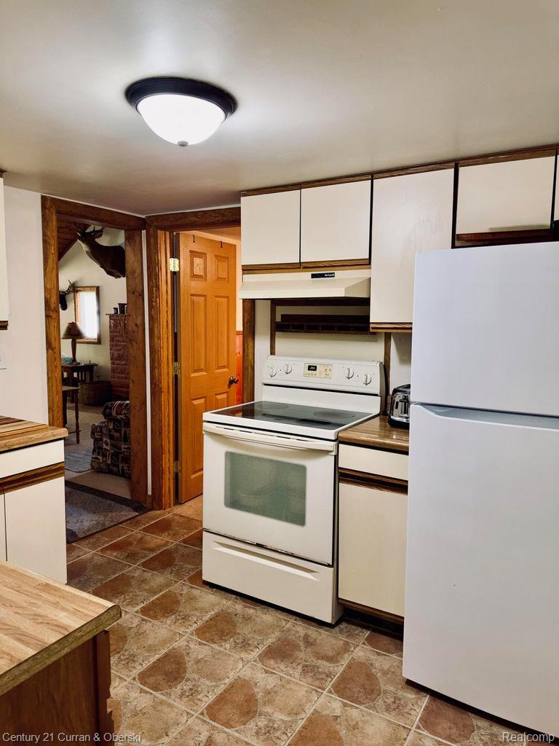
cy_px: 373
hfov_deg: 56.8
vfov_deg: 71.6
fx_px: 517
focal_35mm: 24
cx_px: 280
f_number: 1.78
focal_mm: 6.86
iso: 250
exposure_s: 1/60
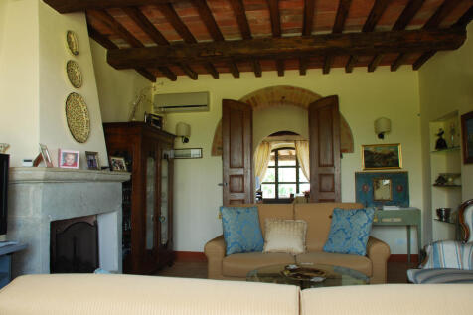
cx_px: 236
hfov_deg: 67.4
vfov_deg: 47.9
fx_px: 355
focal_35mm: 27
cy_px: 158
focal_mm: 18
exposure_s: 1/6
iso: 200
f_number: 5.6
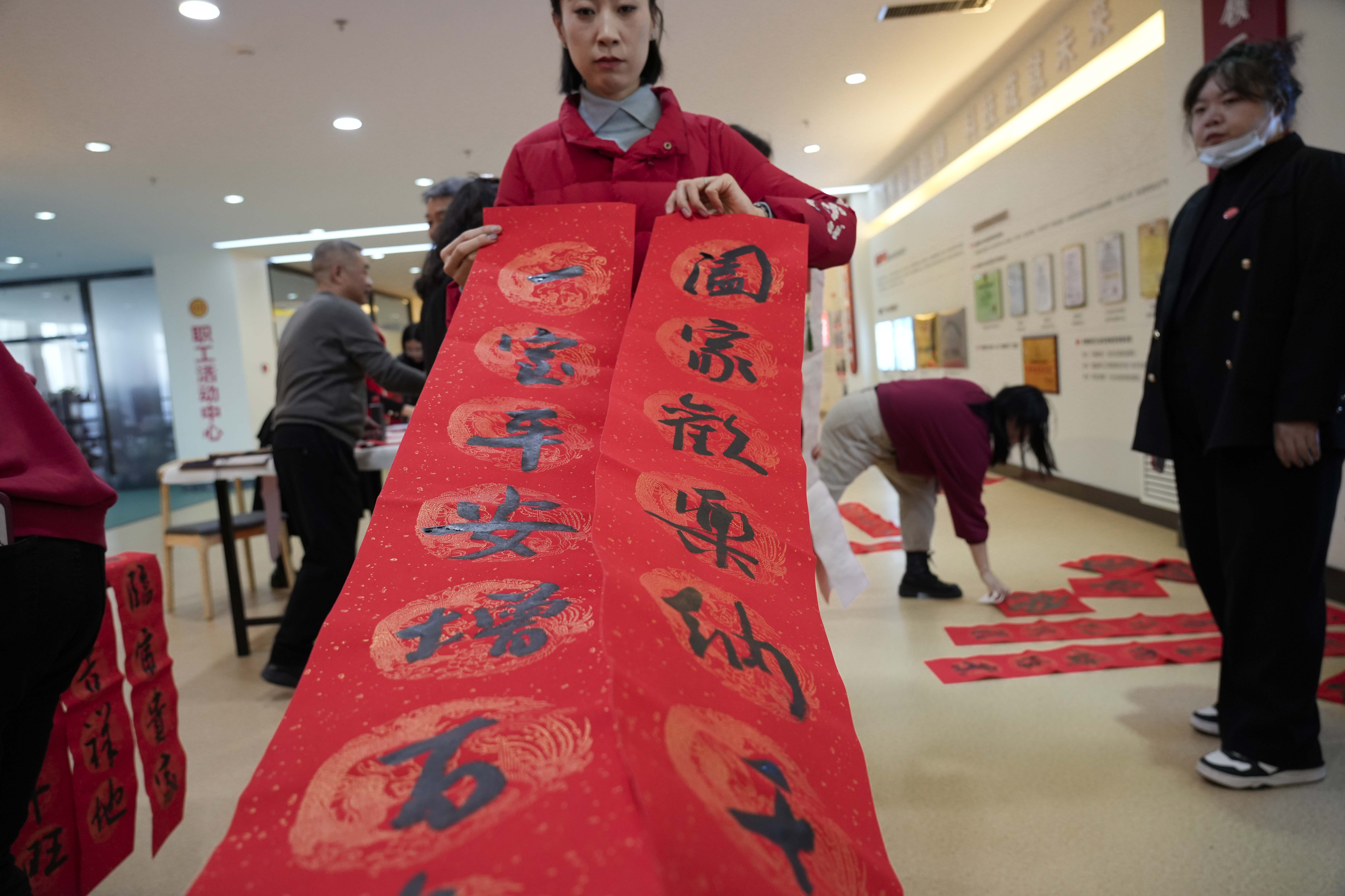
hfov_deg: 73.7
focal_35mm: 24
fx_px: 897
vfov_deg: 53.1
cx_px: 672
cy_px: 448
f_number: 4
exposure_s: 1/125
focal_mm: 24
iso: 1600
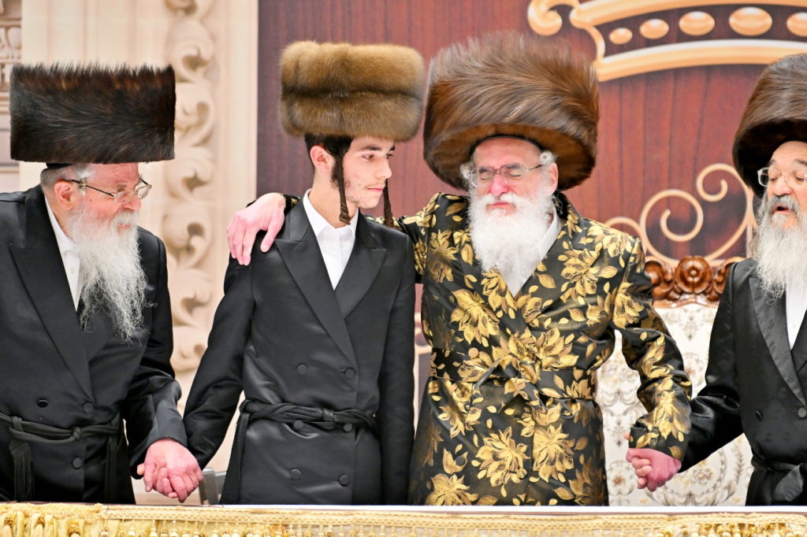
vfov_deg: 4.6
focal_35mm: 300
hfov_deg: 6.9
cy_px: 268
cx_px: 404
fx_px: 6722
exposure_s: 1/200
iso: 200
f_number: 2.8
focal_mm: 200
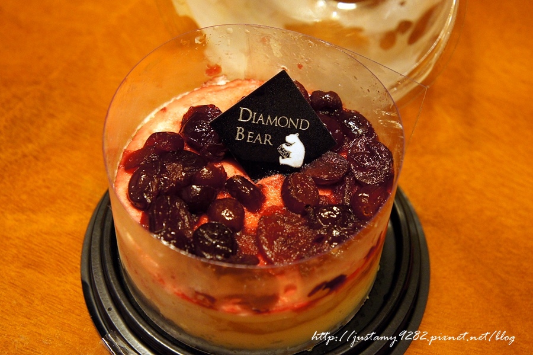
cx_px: 266
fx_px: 932
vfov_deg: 21.5
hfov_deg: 31.9
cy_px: 178
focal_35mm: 63
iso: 1600
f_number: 6.3
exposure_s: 1/20
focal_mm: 42
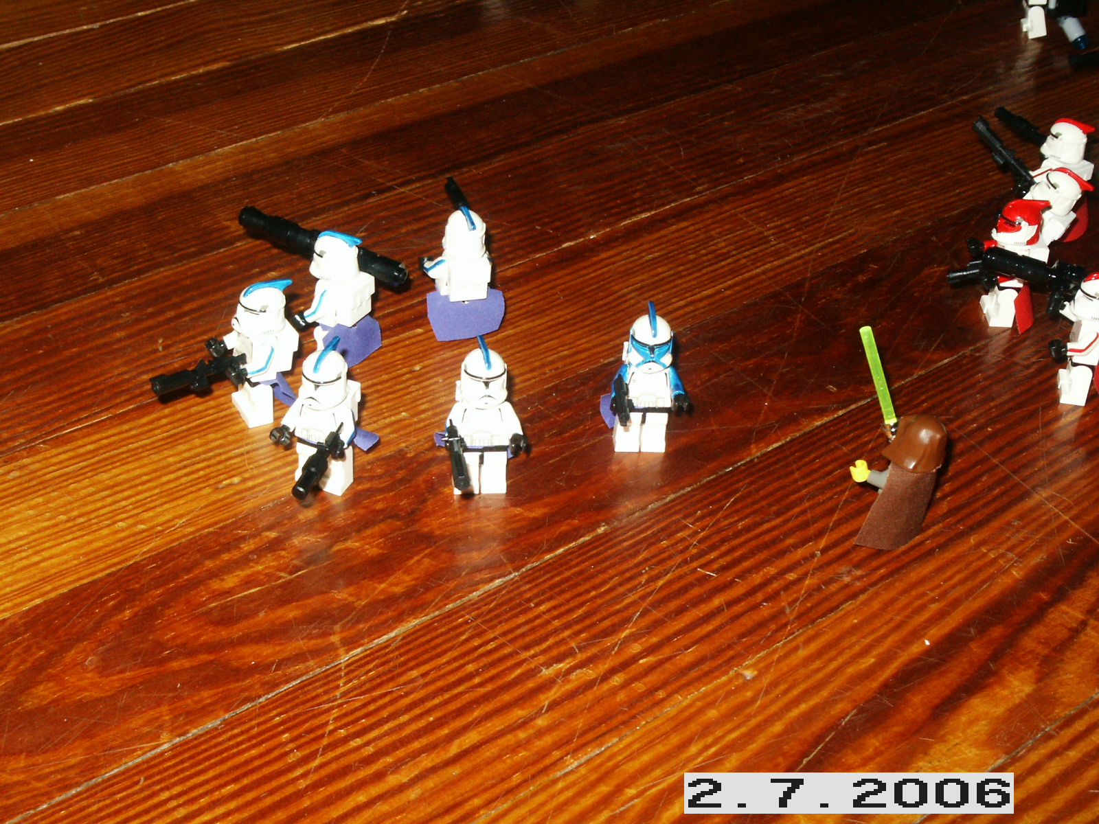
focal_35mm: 57
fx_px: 1810
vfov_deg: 25.7
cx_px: 550
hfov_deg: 33.8
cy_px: 412
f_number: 8
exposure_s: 1/60
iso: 200
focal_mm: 11.93
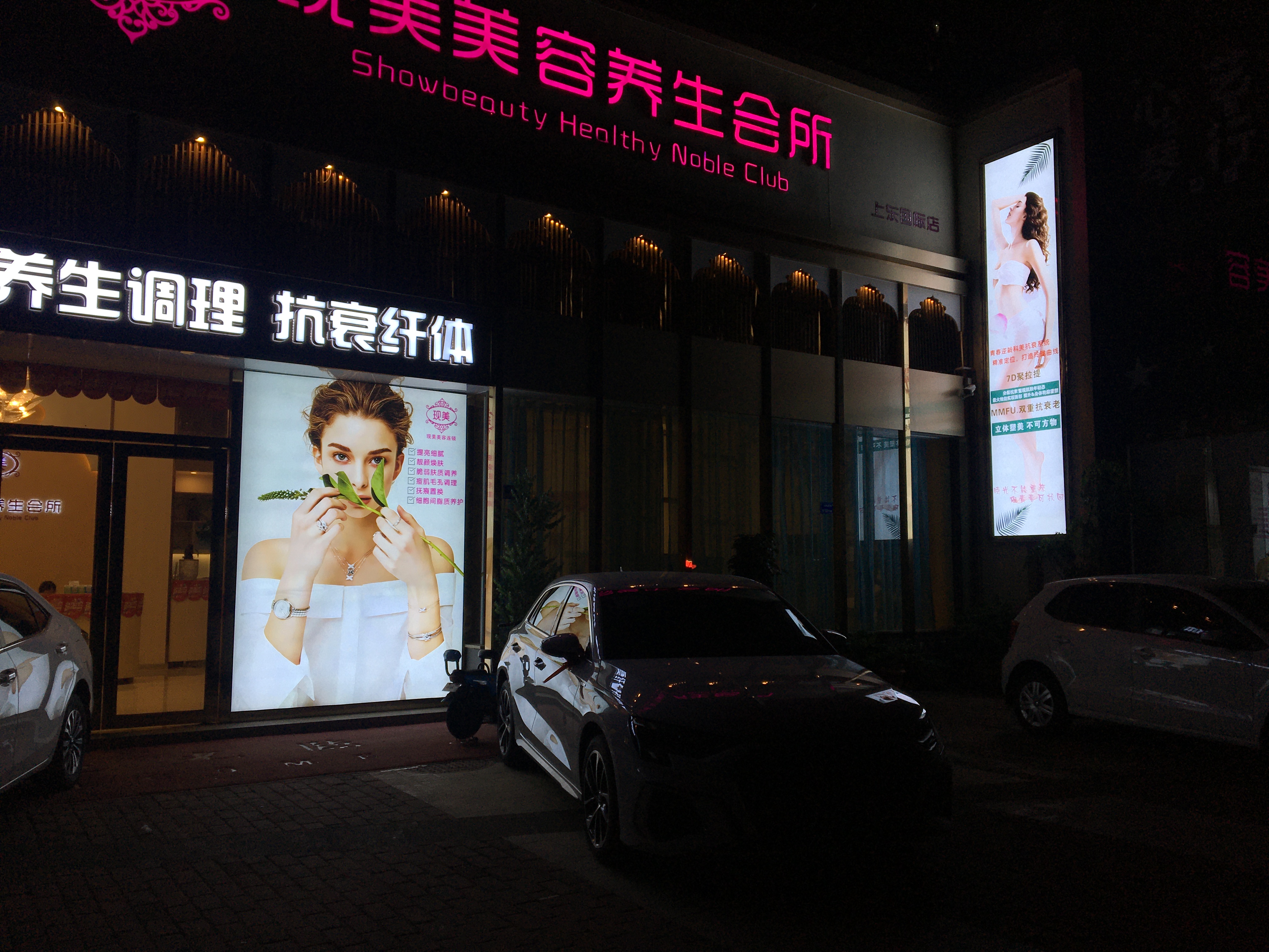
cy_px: 476
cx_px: 634
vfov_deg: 48.2
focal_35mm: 29
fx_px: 1063
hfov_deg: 61.7
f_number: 2.2
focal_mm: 4.15
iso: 25
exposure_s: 1/150
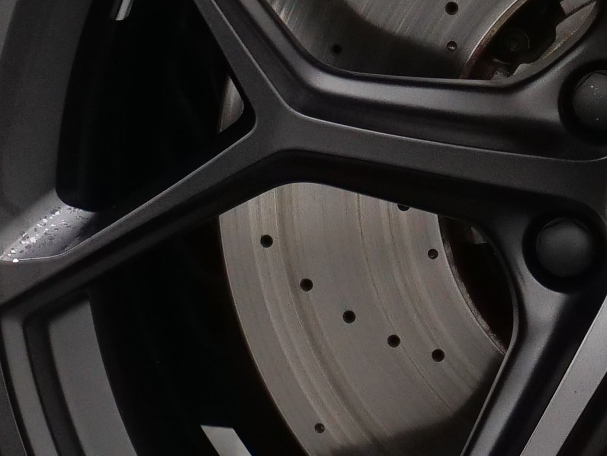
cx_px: 585
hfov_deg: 9.2
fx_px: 3753
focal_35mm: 214
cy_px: 124
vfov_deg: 6.9
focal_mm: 23
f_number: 4
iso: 1600
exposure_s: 1/320
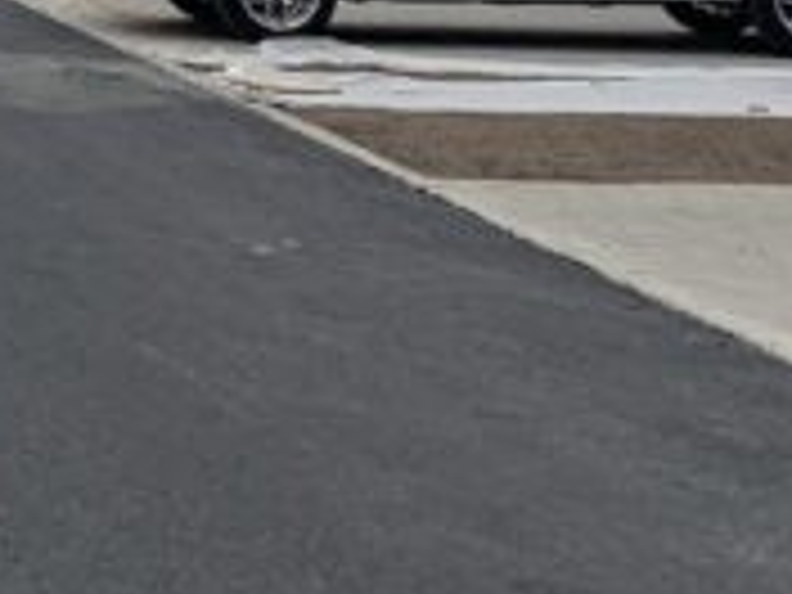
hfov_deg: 11.7
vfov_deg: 9.1
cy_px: -698
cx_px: -778
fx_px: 3455
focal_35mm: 151
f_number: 1.8
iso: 25
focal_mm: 4.25
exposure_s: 1/2994
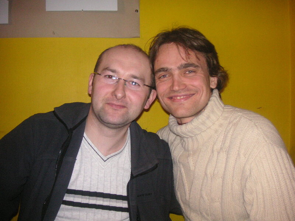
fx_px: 315
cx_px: 148
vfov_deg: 38.7
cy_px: 110
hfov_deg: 50.1
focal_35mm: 37
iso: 160
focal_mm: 6.1
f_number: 2.8
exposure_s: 1/45
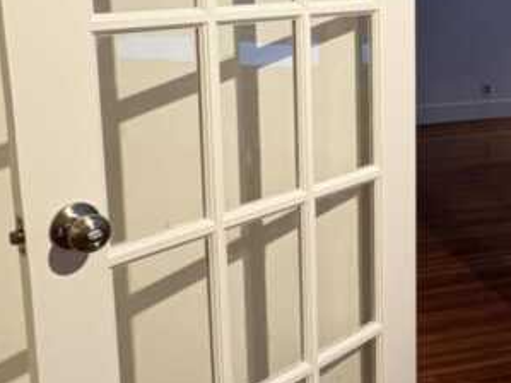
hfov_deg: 36.5
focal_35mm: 48
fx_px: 708
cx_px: 484
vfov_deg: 29.4
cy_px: 62
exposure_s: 1/60
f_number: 2.2
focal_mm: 2.22
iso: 320
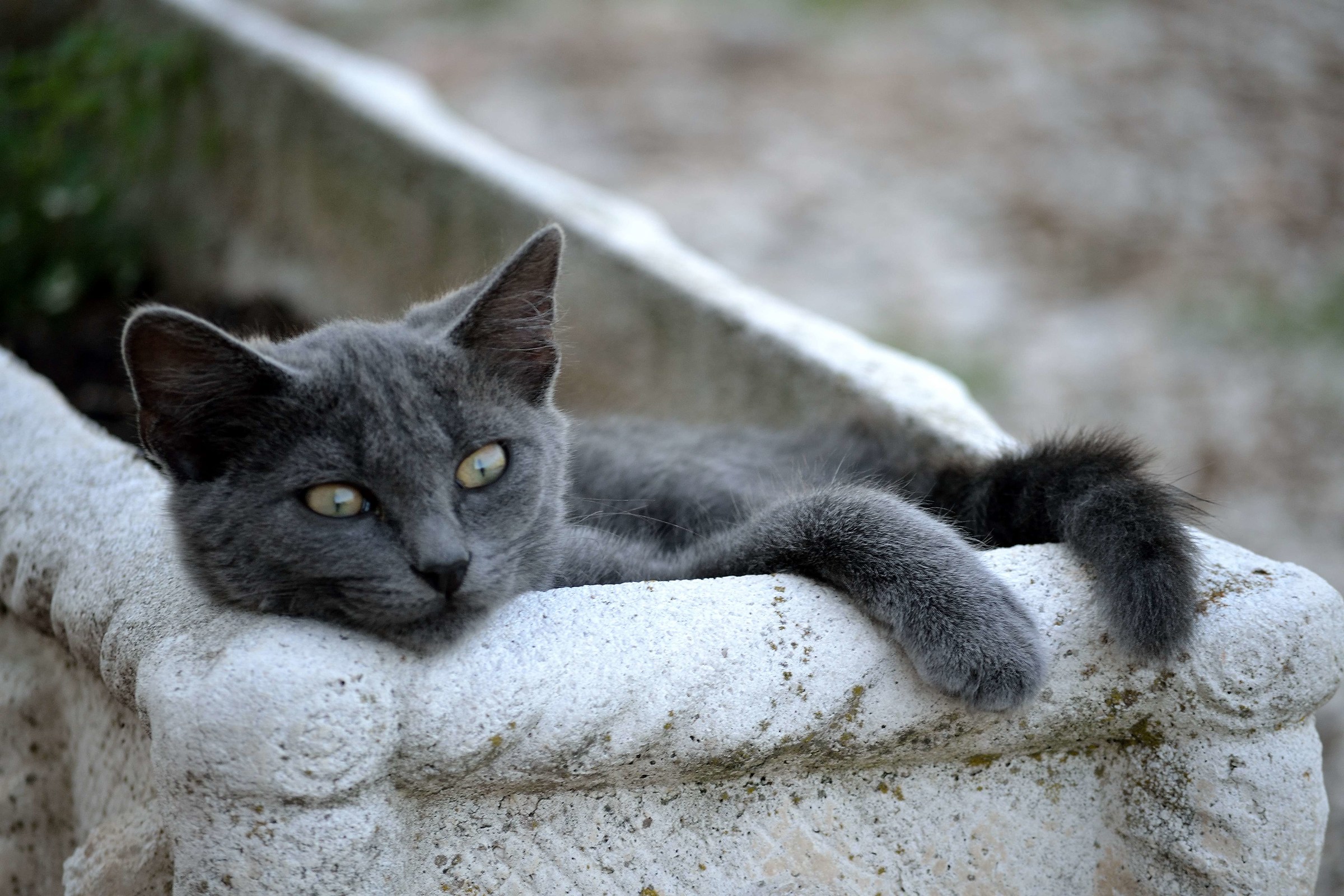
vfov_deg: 7.3
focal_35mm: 188
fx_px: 6999
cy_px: 448
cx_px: 672
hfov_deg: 11.0
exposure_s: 1/125
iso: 250
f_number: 4.8
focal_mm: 125
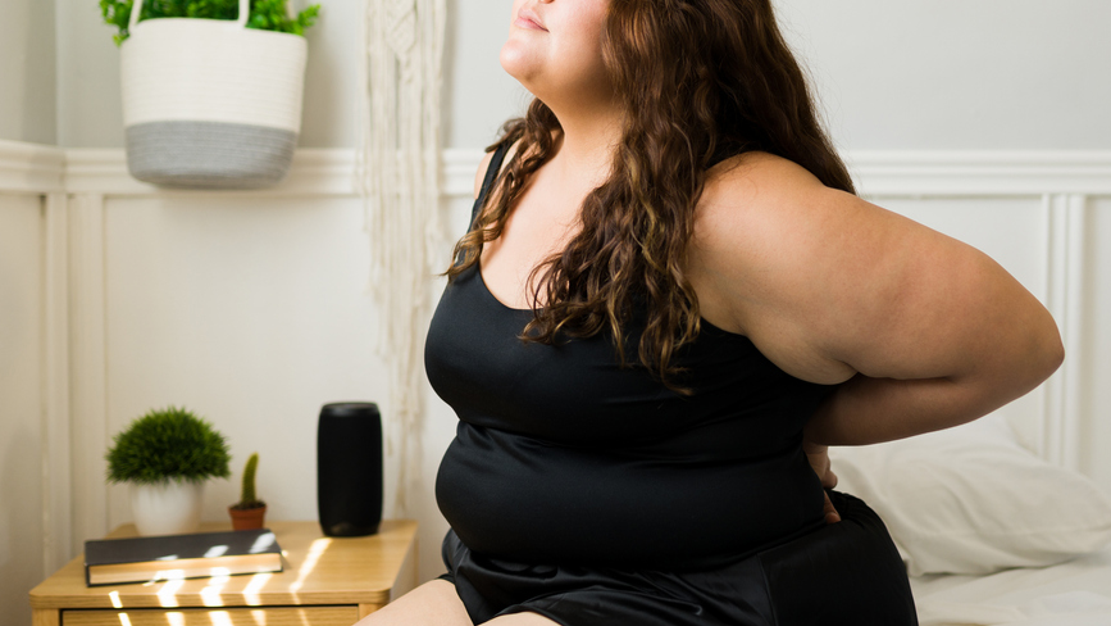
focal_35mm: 53
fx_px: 1562
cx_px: 651
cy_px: 266
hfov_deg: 39.0
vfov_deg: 22.6
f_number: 1.8
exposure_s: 1/160
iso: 250
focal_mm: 35
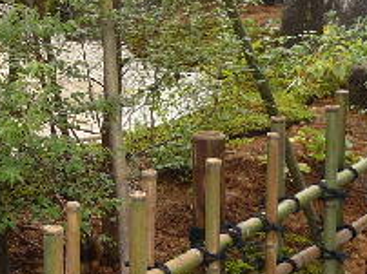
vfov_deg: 11.2
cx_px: 9
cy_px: 16
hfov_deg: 14.8
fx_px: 1387
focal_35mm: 131
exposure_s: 1/160
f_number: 2.8
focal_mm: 5.5
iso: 100
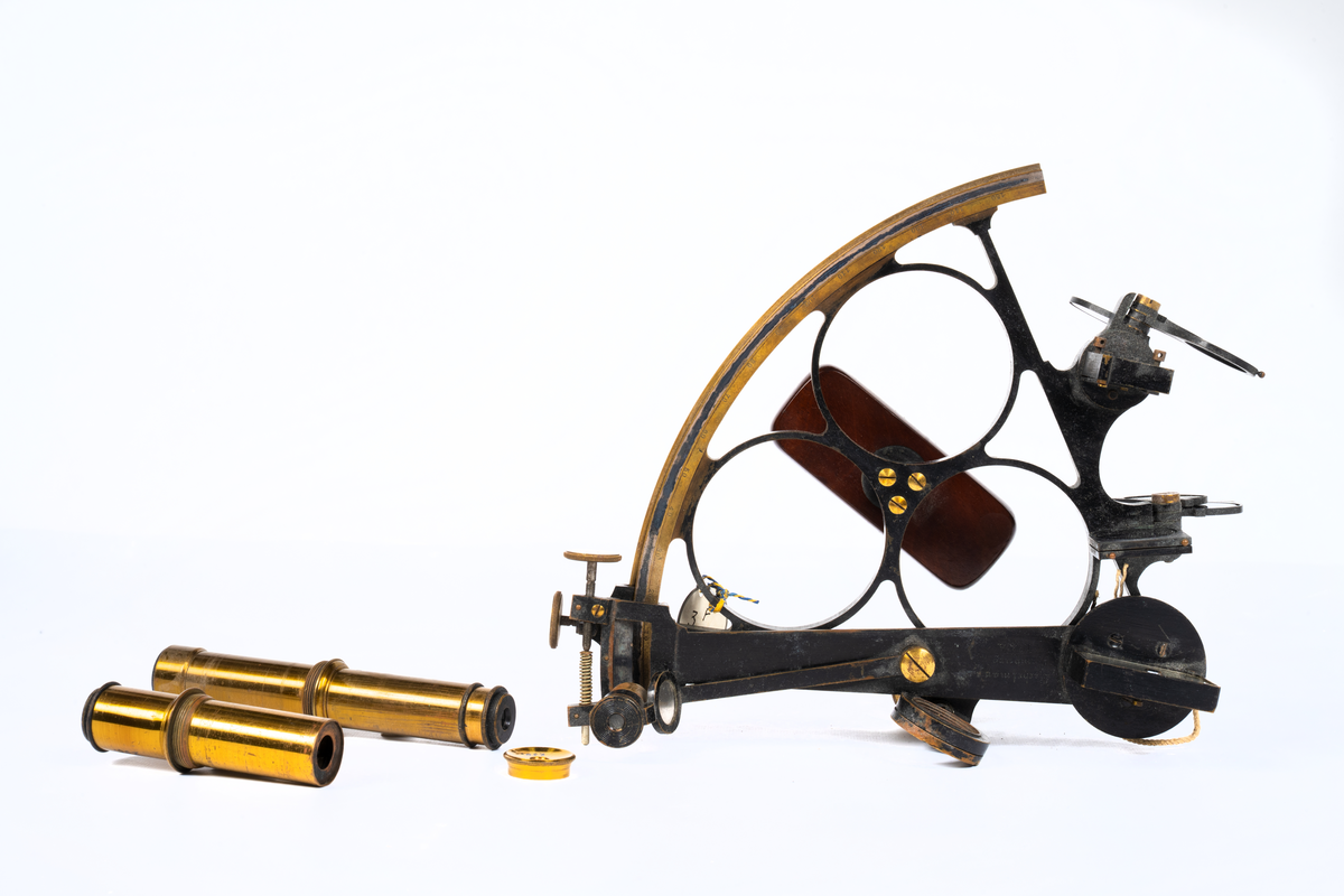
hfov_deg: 31.4
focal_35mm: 64
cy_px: 448
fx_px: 2389
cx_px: 672
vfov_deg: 21.2
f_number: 20
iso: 100
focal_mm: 64
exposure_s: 1/100
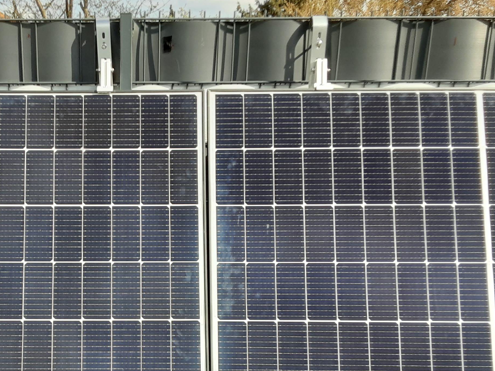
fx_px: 715
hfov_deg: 36.8
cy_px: 306
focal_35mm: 50
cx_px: 94
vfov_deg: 28.4
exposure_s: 1/456
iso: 40
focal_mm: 2.9
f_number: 1.9
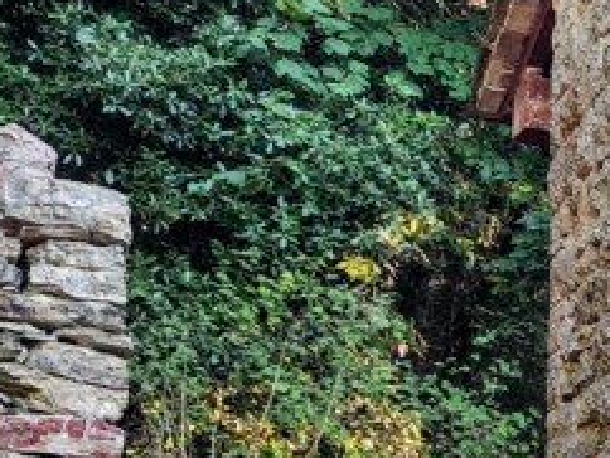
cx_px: 1036
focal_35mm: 95
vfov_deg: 15.0
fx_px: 1676
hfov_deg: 17.5
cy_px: 554
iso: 200
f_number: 1.8
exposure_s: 1/180
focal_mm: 6.4
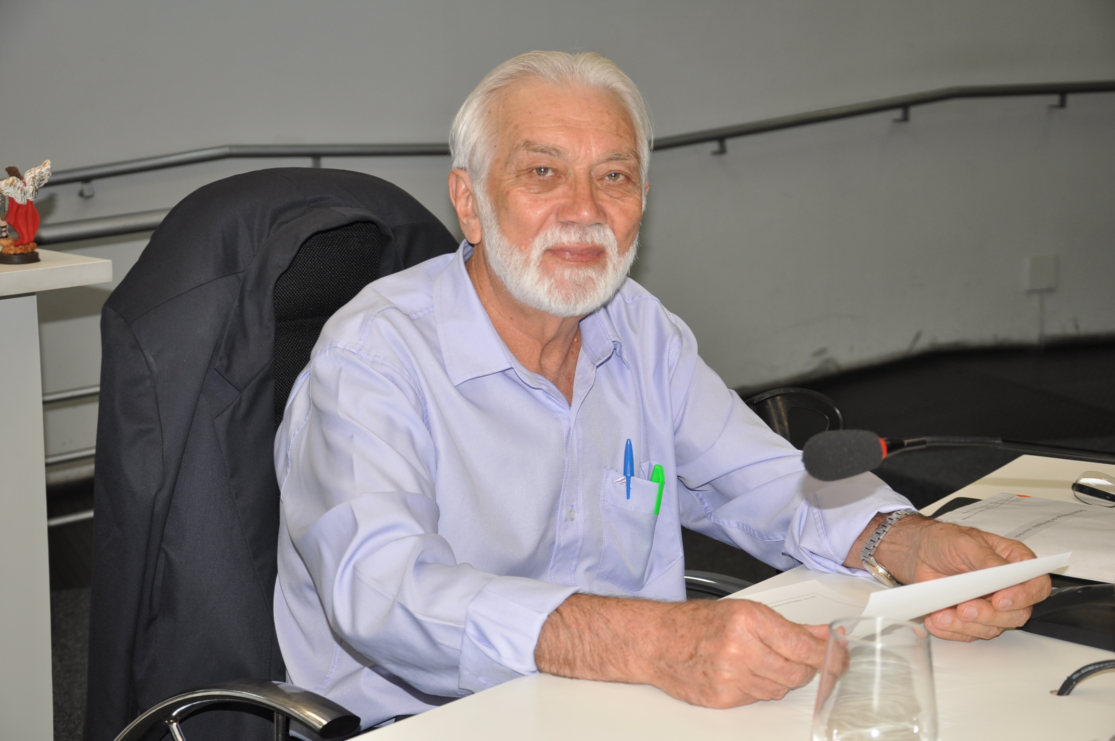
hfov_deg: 31.9
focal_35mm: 63
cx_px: 558
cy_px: 370
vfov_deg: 21.5
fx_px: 1949
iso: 200
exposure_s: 1/60
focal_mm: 42
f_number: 4.8
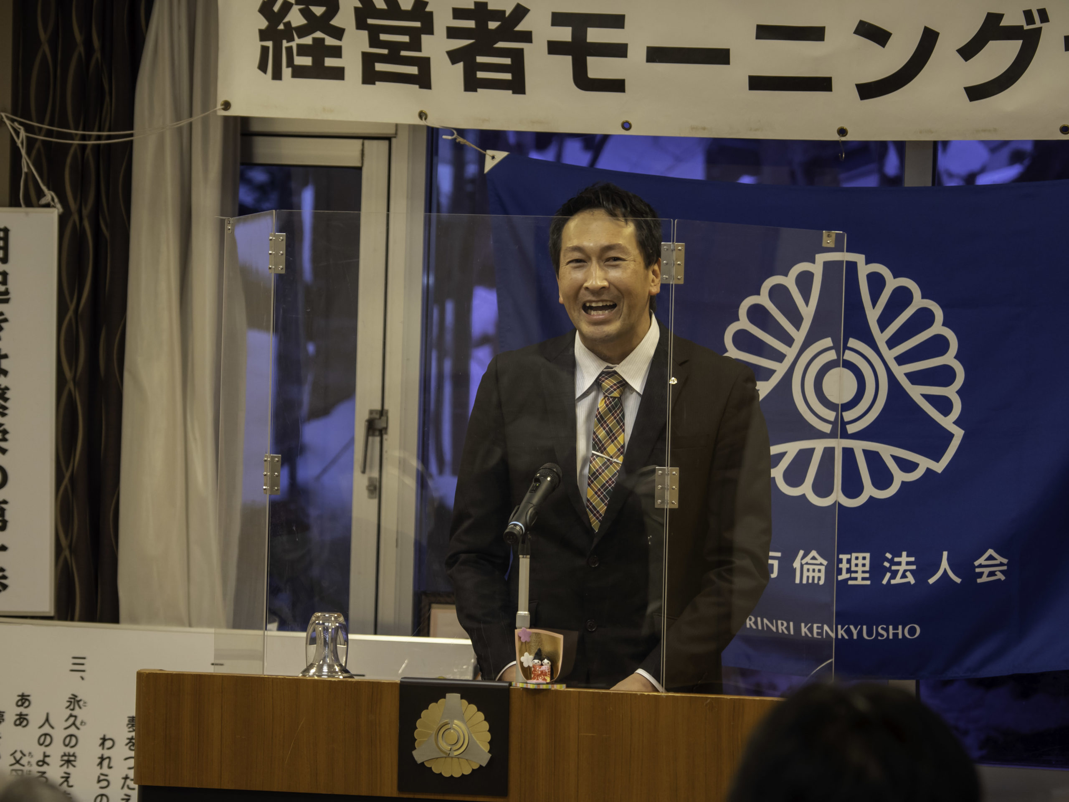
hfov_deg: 12.3
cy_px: 401
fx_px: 4941
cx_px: 534
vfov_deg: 9.3
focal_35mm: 160
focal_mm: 80
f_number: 4
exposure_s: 1/30
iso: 320
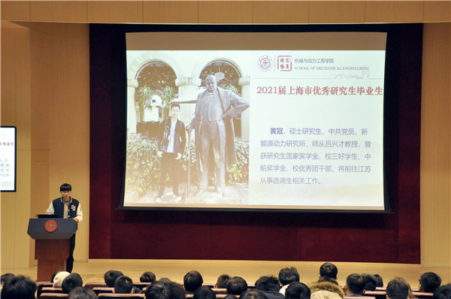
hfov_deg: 29.9
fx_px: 844
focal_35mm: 68
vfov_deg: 20.1
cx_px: 226
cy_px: 150
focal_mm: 45
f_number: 4.8
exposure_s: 1/60
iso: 1600
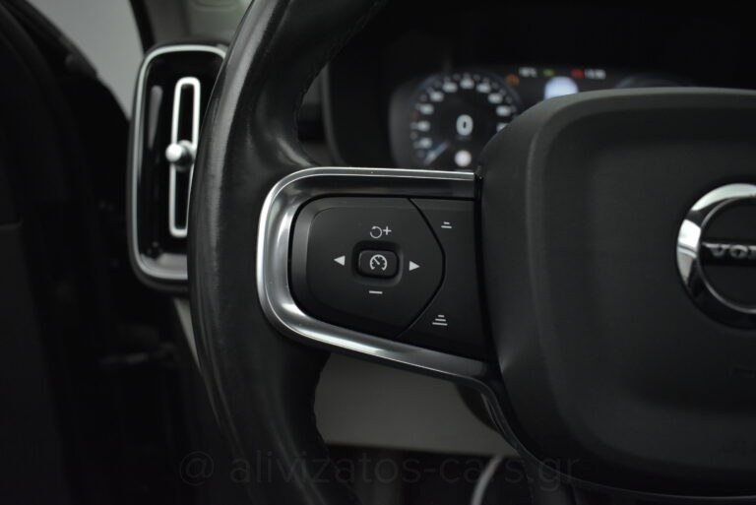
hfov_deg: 67.4
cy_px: 252
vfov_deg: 48.0
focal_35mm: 27
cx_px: 378
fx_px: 567
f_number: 3.5
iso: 1600
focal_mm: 18
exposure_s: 1/200
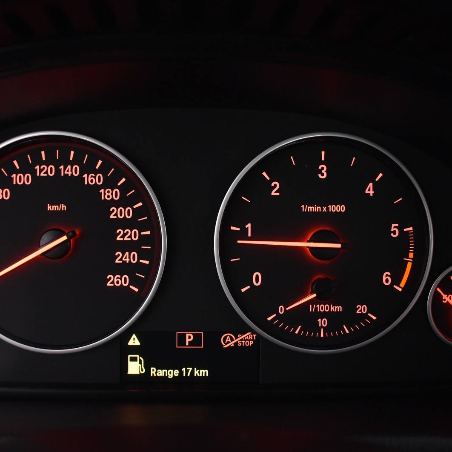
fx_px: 517
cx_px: 188
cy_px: 223
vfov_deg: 47.2
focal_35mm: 35
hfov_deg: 47.0
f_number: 3.5
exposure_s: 1/30
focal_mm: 18
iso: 2000
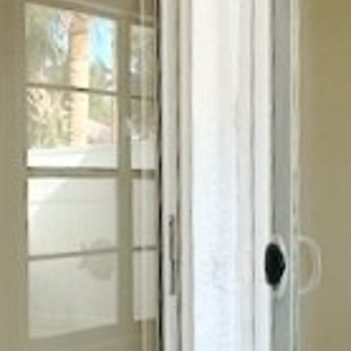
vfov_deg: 19.1
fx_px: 1044
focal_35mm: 91
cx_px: 30
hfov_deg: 18.7
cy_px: 210
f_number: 2.2
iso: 125
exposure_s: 1/99
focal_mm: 2.22
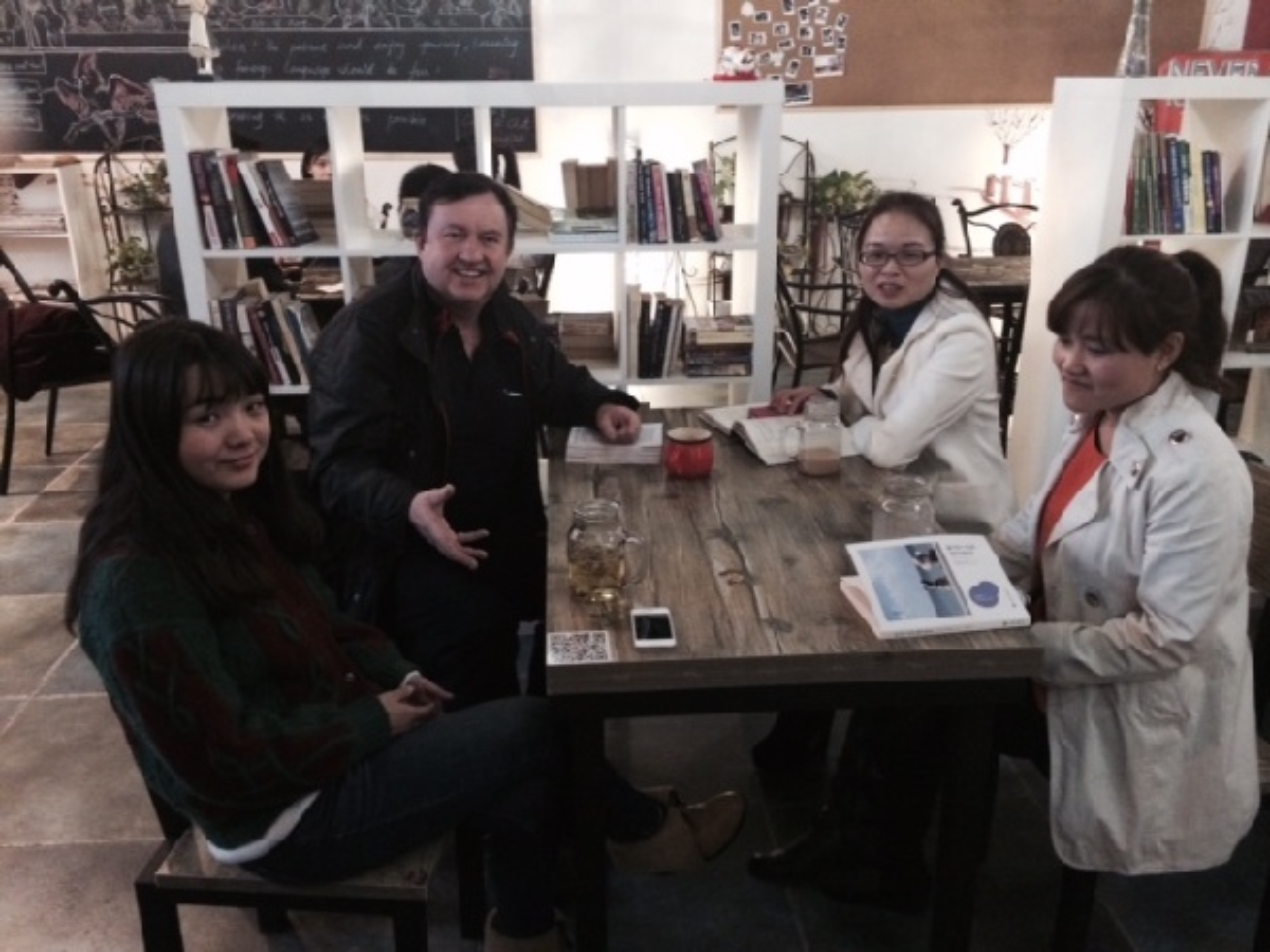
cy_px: 476
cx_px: 635
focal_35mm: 30
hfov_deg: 60.0
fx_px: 1101
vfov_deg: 46.8
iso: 400
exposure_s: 1/15
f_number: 2.2
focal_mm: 4.12
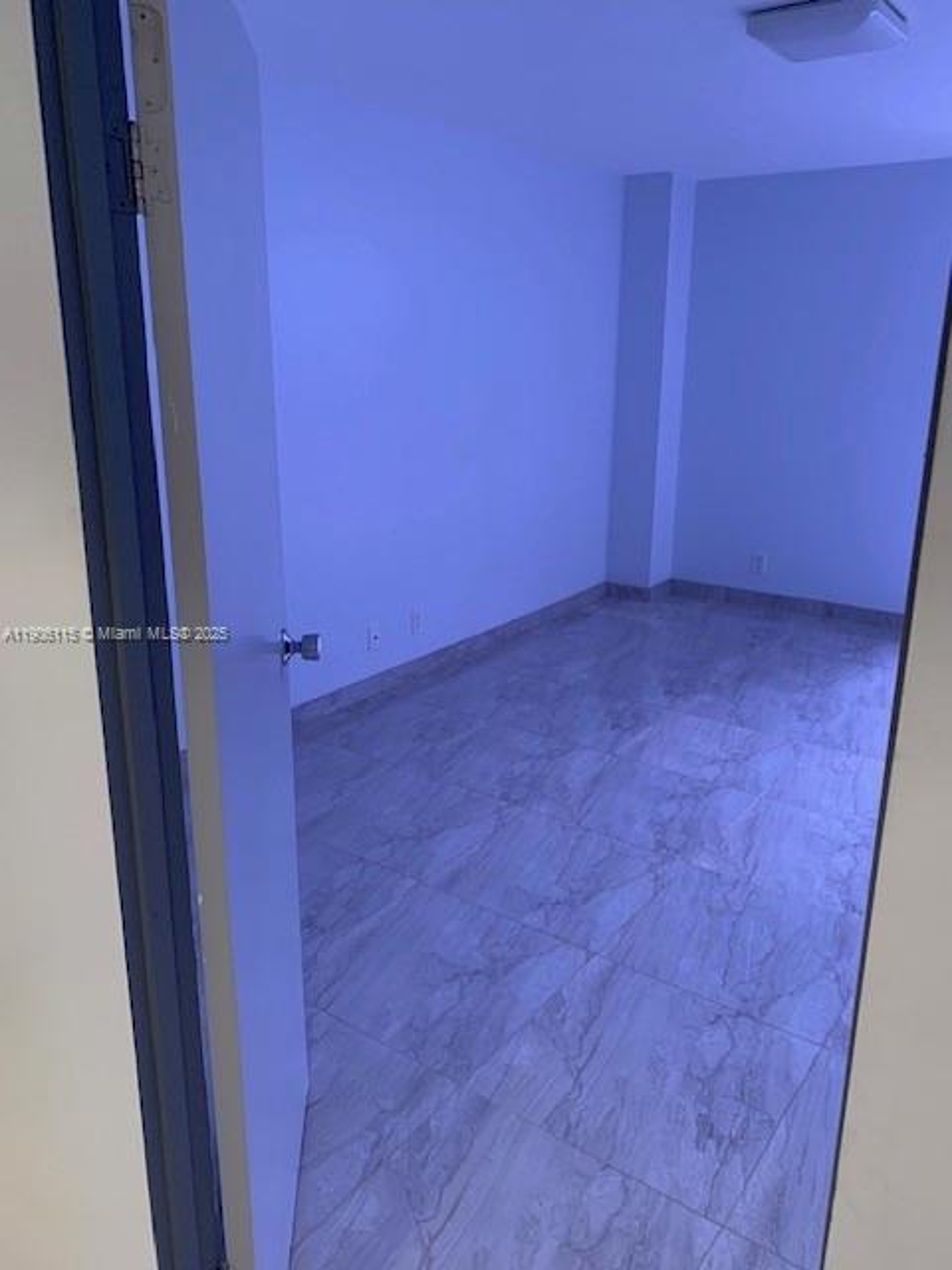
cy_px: 635
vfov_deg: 67.3
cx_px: 476
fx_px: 953
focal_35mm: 26
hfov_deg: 53.1
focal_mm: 4.25
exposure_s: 1/60
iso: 80
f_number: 1.8
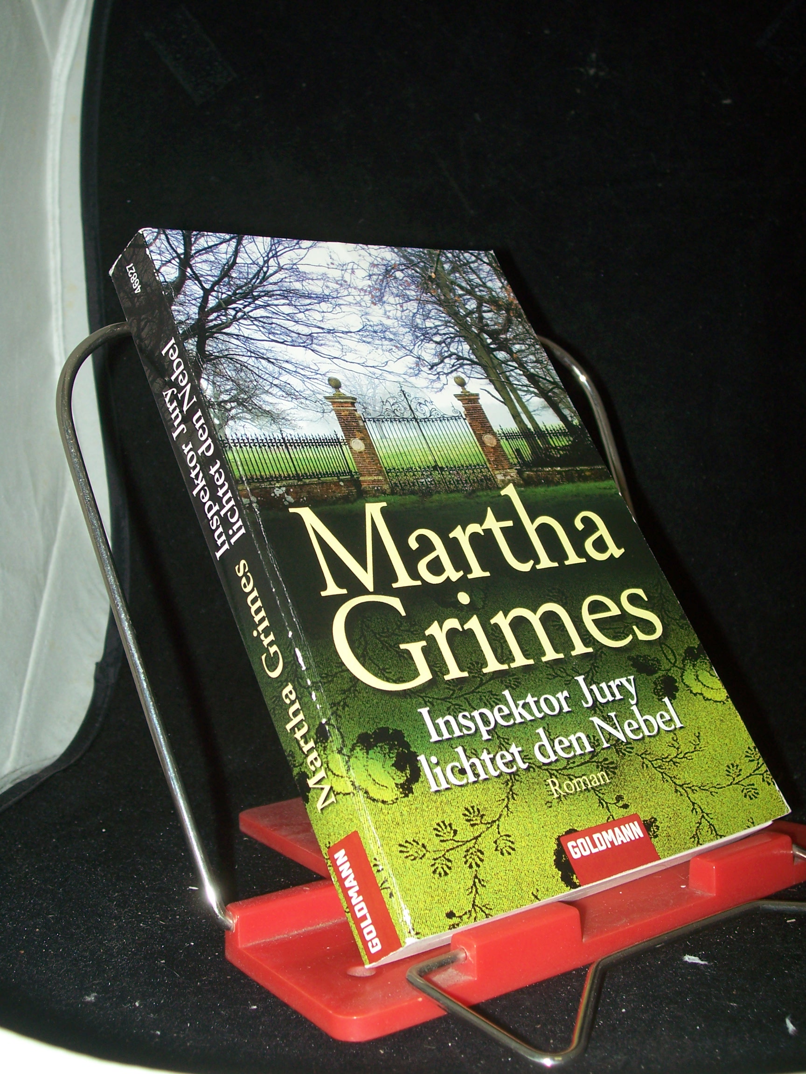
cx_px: 403
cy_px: 537
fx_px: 1304
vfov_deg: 44.8
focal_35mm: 42
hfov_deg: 34.3
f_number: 2.8
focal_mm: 7
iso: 80
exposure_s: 1/60
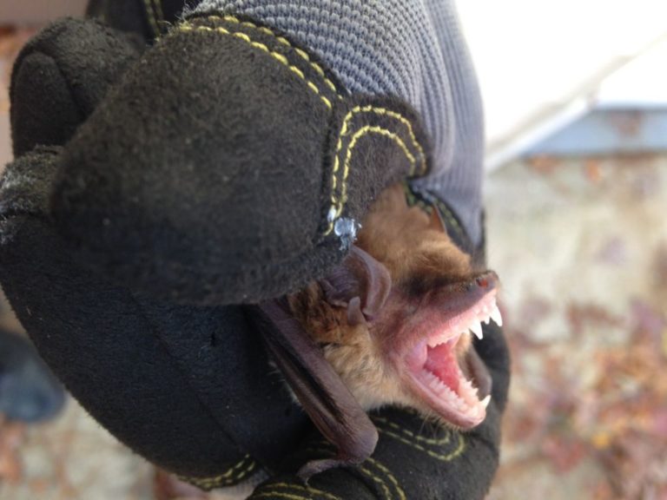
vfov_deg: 42.9
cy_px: 250
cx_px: 334
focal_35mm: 33
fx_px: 636
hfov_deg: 55.4
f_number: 2.4
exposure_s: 1/120
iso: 80
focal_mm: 4.12
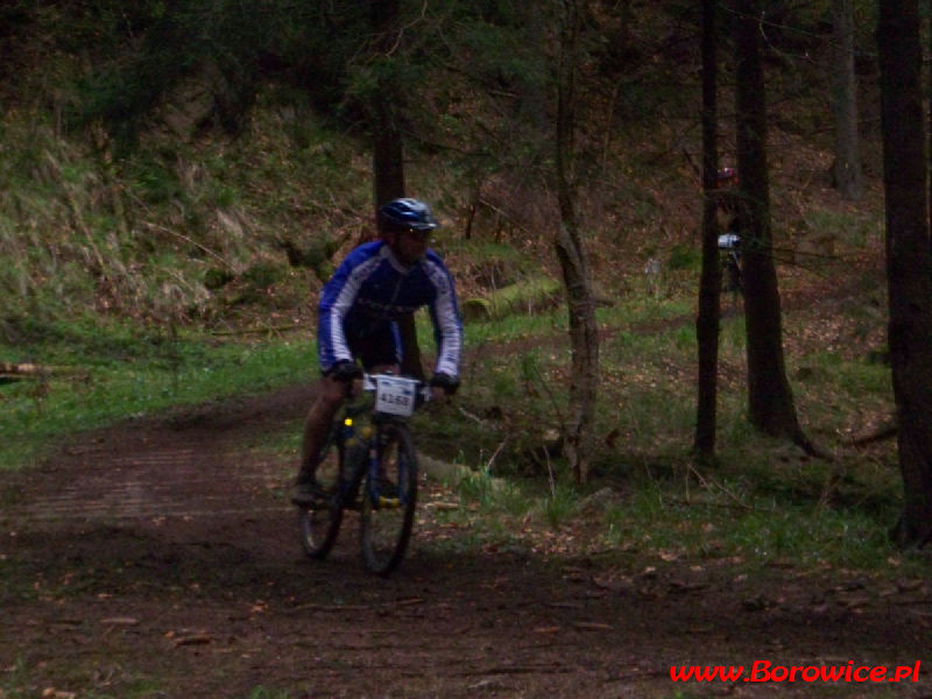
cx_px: 466
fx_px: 3150
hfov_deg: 16.8
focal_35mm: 117
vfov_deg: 12.7
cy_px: 350
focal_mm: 19.2
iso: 400
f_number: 4.4
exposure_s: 1/125
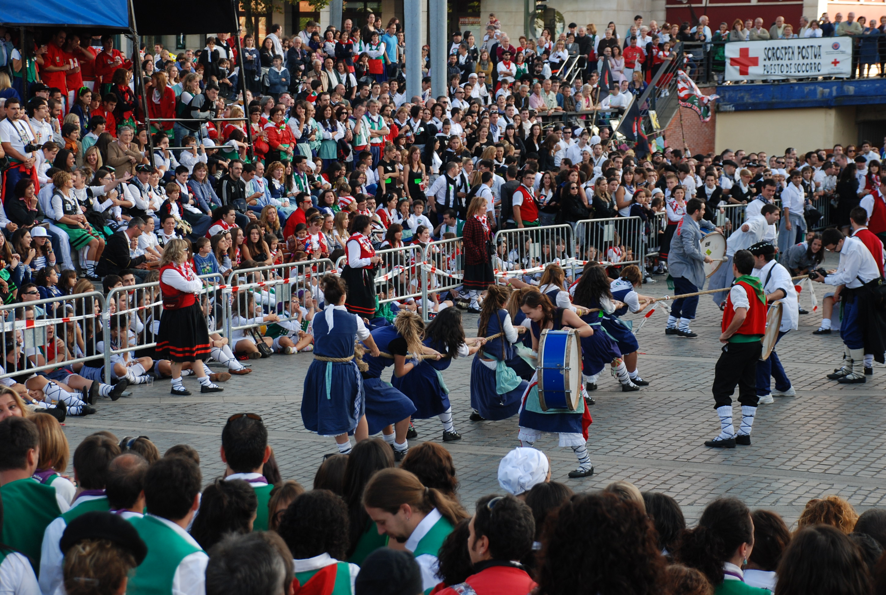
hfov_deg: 21.9
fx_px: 2294
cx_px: 443
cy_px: 298
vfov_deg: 14.8
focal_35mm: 93
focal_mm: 62
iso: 200
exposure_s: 1/125
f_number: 5.3
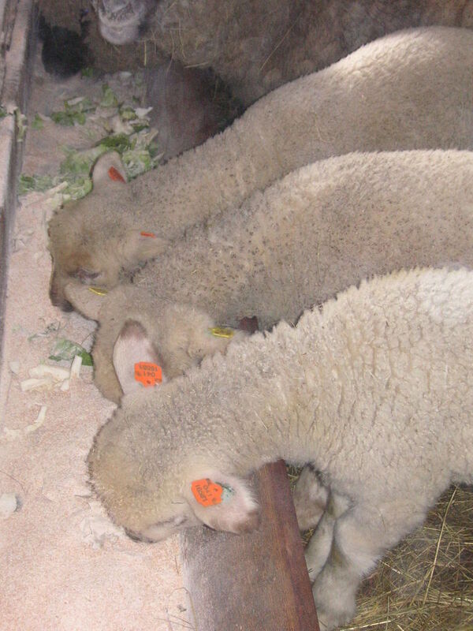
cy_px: 316
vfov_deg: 36.2
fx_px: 966
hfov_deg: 27.5
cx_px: 236
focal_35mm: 53
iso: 160
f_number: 3.6
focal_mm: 8.9
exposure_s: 1/45
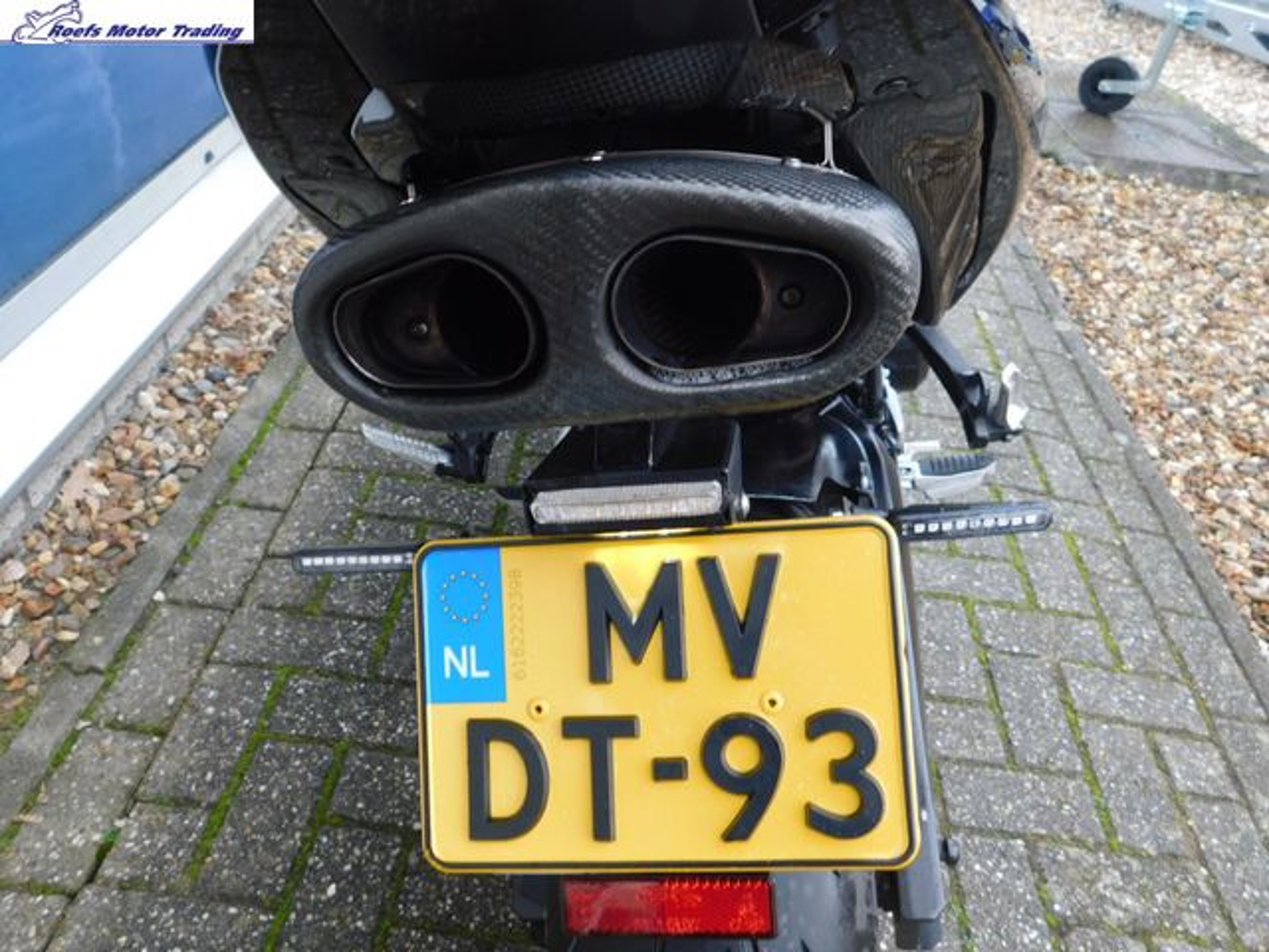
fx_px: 1026
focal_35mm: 28
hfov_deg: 63.4
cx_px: 634
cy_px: 476
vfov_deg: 49.7
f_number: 3.2
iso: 125
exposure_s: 1/30
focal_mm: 4.9
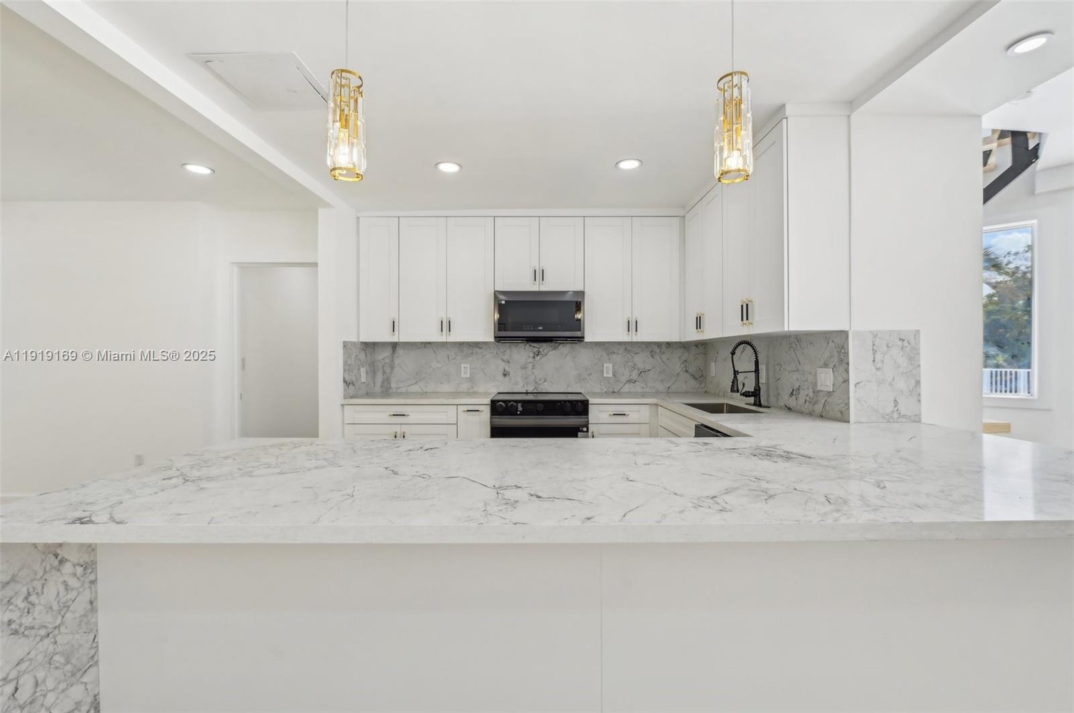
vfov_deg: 77.2
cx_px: 537
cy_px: 356
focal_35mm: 15
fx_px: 447
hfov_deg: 100.5
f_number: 8
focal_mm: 15
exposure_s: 1/30
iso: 100
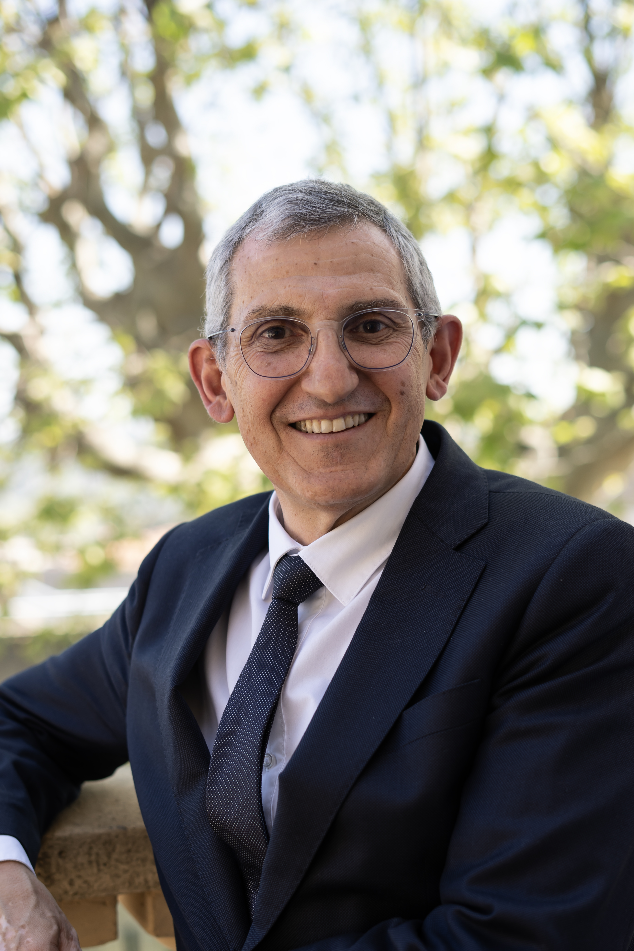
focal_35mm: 62
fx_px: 1638
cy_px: 588
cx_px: 349
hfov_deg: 21.9
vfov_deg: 32.2
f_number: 2.8
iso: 100
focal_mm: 50
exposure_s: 1/250
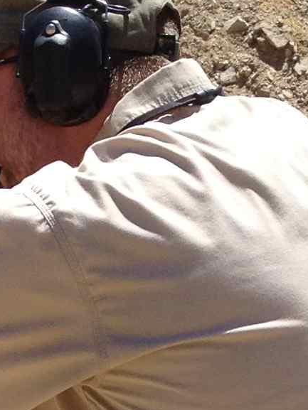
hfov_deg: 7.5
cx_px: 3
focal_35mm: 198
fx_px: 2348
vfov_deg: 9.5
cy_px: 743
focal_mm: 4.28
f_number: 2.4
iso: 64
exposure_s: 1/1416
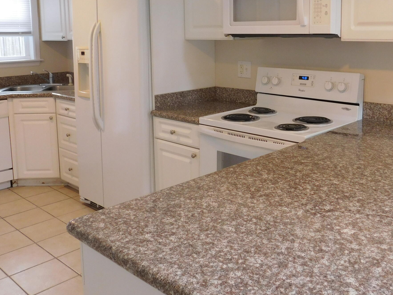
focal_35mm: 39
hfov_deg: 47.8
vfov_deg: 36.4
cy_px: 93
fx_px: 443
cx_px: 216
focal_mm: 4
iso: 160
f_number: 3
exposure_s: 1/30
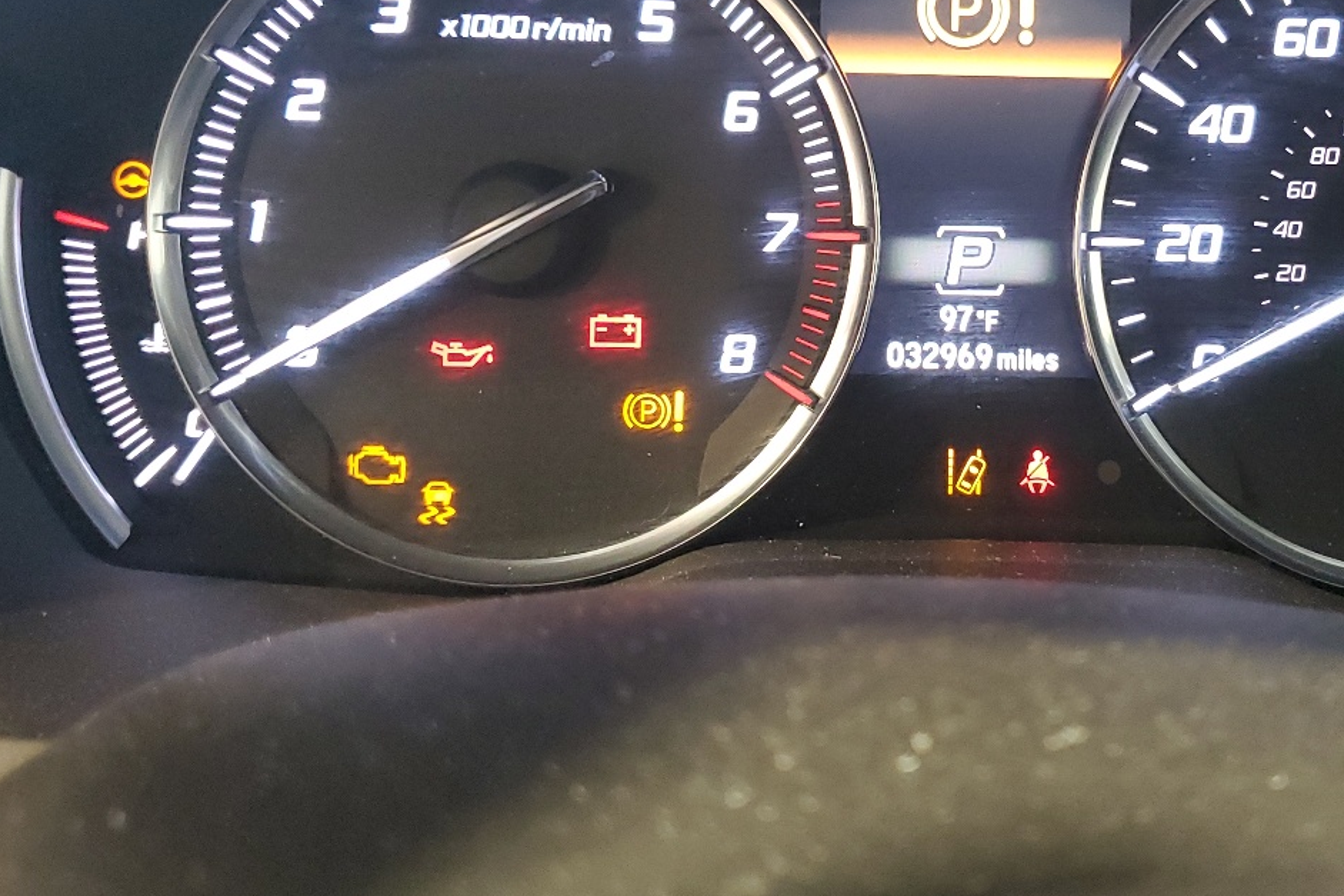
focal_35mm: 46
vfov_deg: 29.0
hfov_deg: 41.8
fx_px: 1717
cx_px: 956
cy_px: 282
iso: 351
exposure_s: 1/30
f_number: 1.5
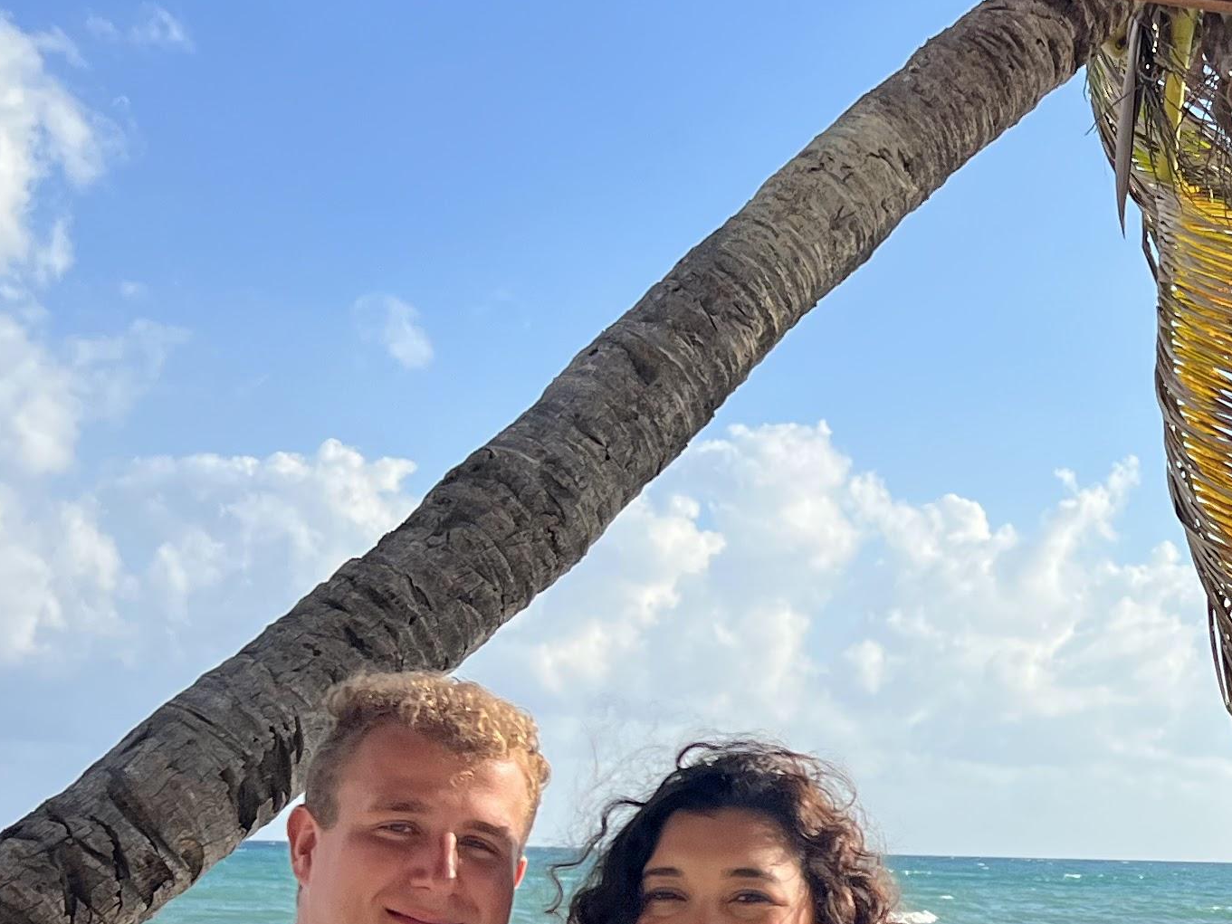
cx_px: 1138
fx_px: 2741
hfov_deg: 24.5
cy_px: 800
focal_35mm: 77
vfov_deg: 18.9
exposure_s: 1/5076
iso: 50
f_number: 1.5
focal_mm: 5.7
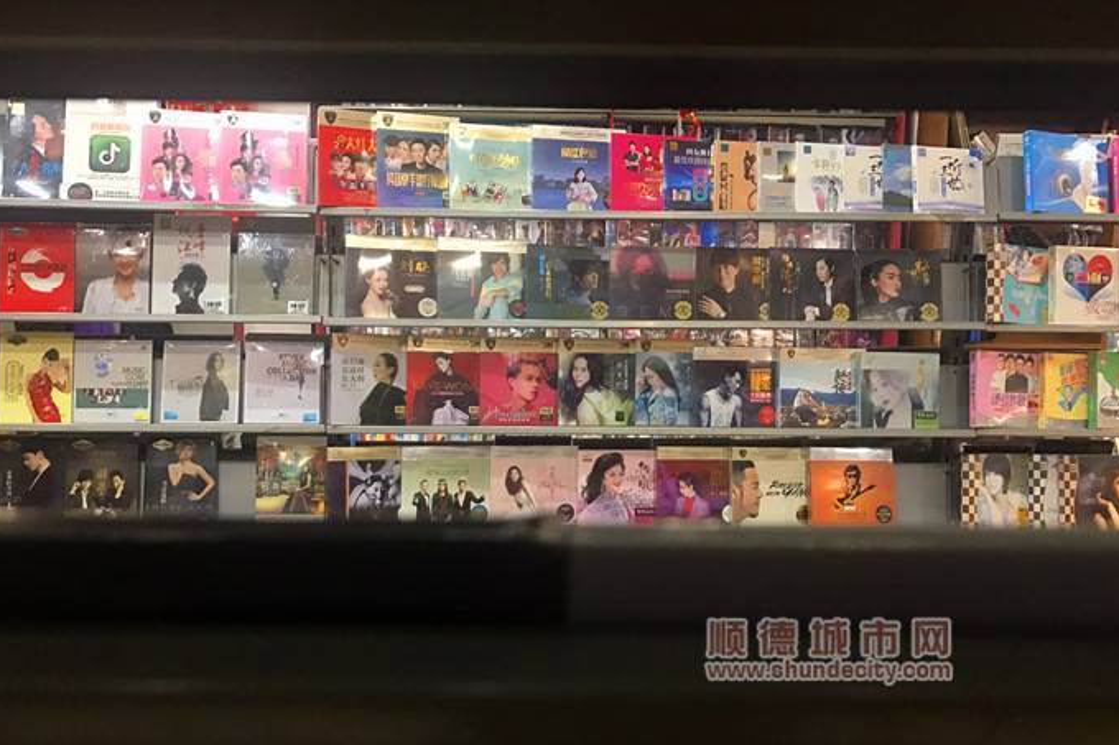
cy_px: 391
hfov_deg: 61.9
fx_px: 932
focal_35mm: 30
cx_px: 571
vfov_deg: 43.6
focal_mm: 3.99
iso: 64
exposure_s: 1/17
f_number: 1.8
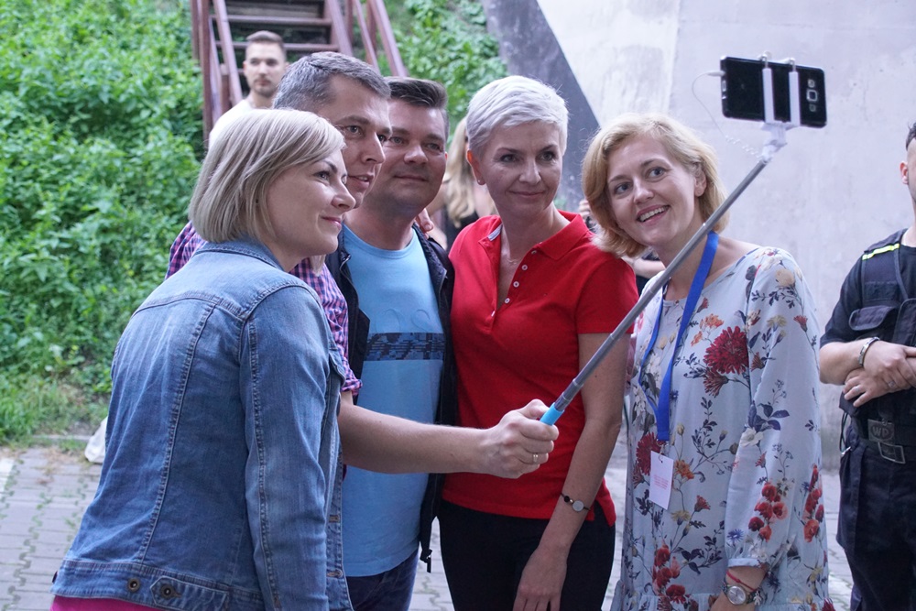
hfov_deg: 29.9
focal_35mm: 68
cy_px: 306
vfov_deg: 20.2
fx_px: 1718
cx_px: 458
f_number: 4.5
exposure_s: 1/20
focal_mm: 45
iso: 3200
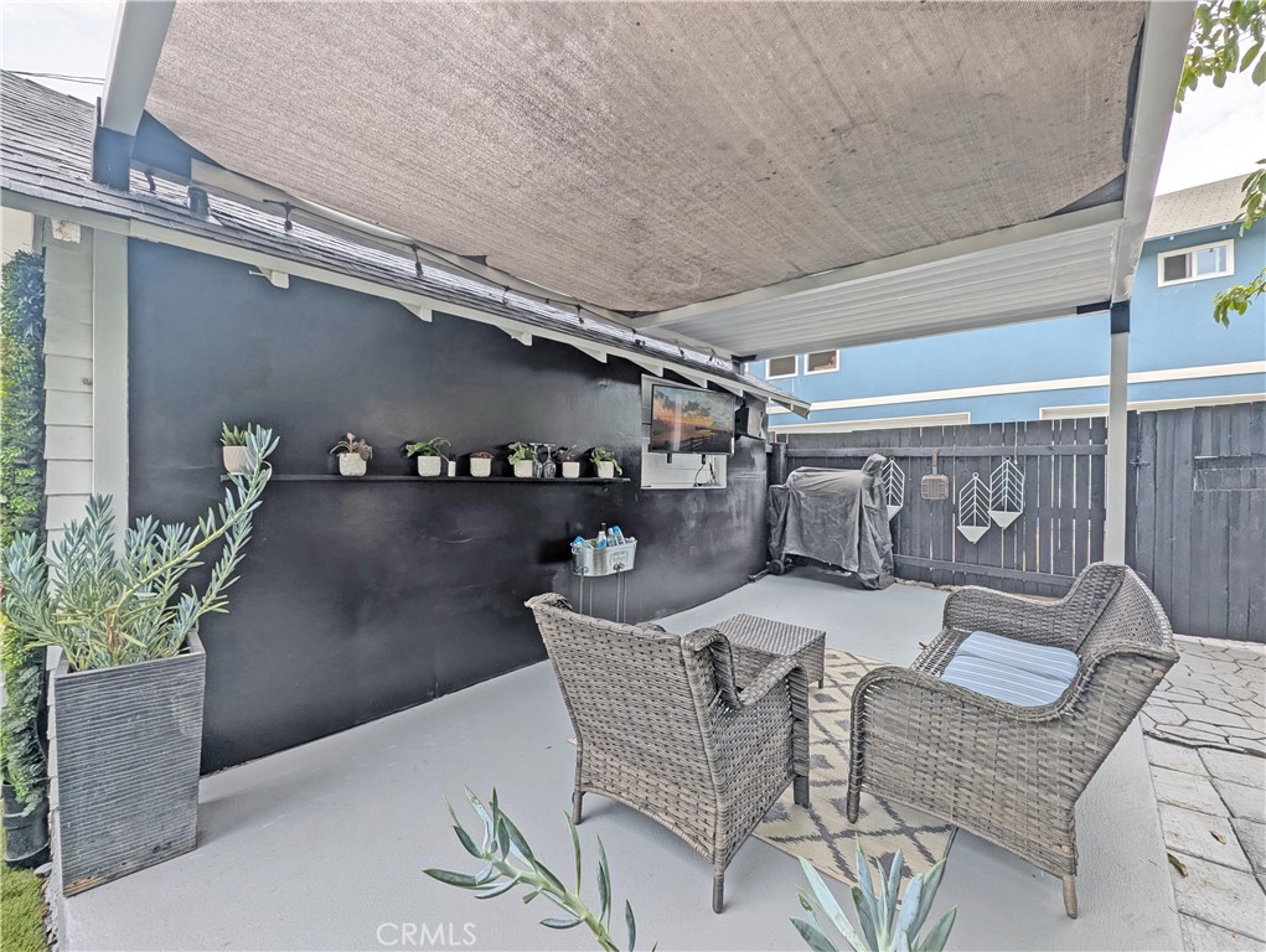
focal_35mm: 13
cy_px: 476
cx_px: 633
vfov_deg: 90.0
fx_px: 476
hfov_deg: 106.1
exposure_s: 1/589
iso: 45
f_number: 2.2
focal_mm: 1.95
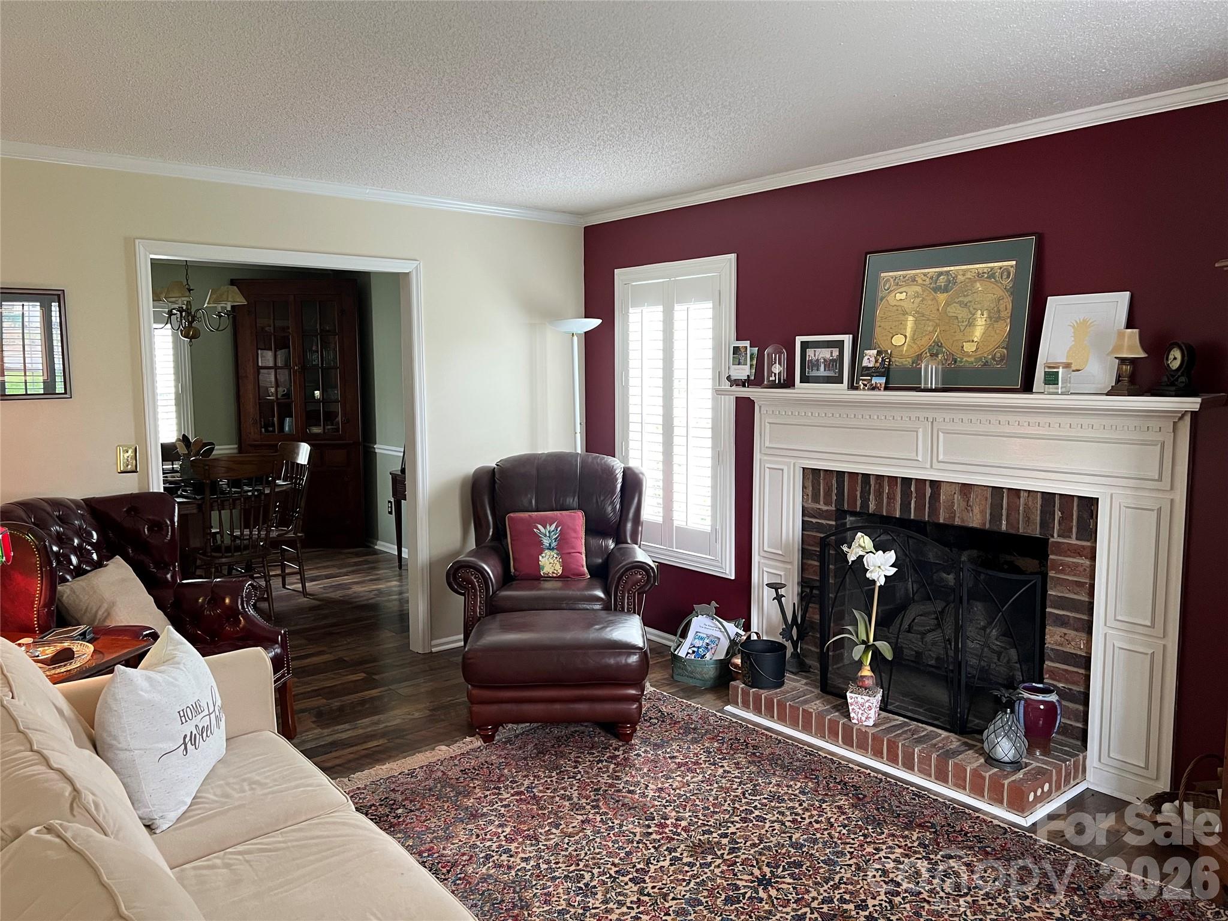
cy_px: 460
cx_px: 614
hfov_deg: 67.3
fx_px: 922
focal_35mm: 26
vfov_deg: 53.1
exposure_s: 1/60
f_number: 1.5
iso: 200
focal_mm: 5.7
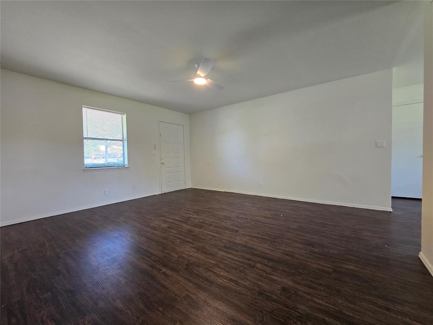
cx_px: 216
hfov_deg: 106.2
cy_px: 162
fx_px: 163
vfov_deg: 89.9
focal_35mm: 13
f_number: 2.2
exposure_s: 1/60
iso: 160
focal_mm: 2.2
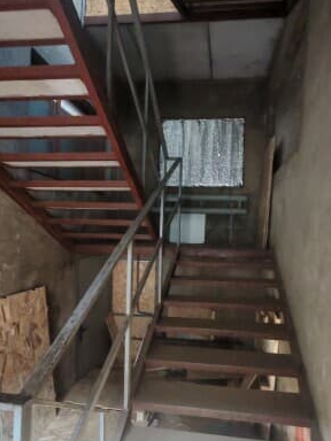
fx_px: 319
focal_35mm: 25
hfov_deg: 54.8
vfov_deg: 69.1
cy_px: 248
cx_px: 183
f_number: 2.2
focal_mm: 1.96
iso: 160
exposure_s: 1/33
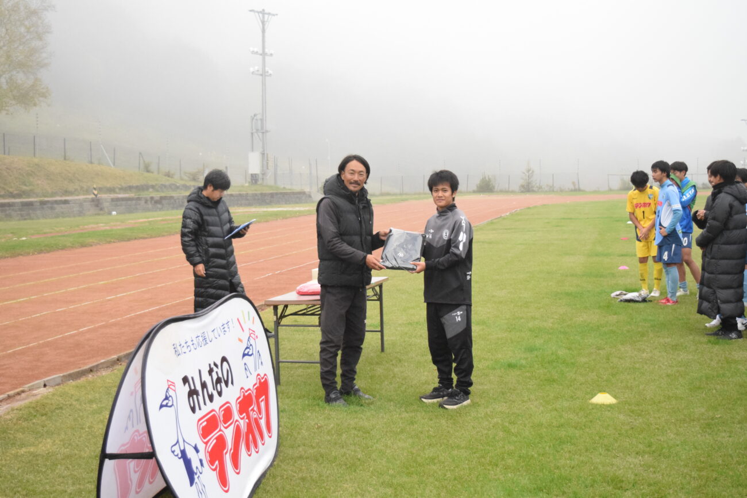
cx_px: 374
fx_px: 996
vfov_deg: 28.1
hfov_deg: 41.1
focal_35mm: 48
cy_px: 249
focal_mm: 32
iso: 4000
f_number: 5
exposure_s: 1/2500
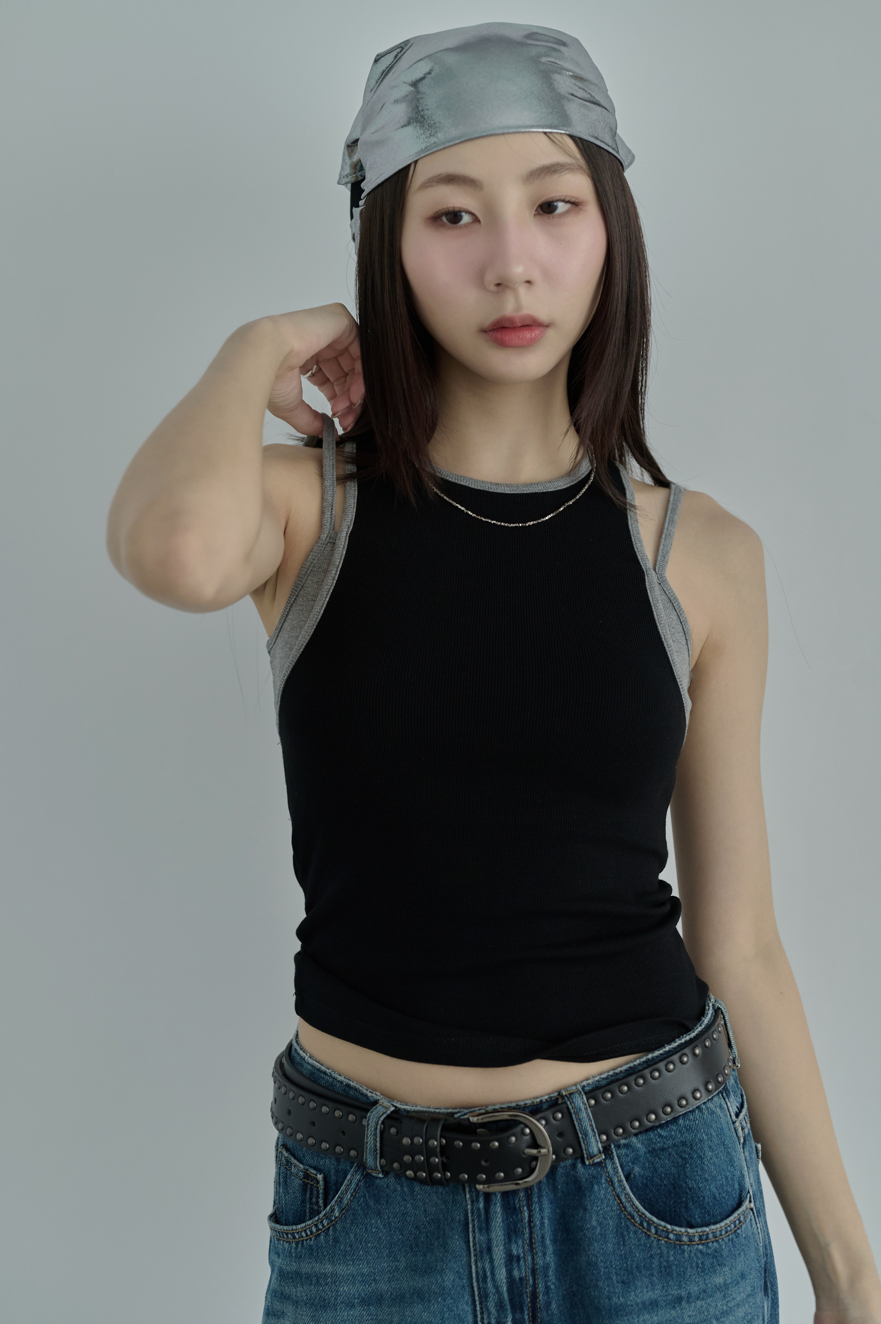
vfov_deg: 39.6
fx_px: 1838
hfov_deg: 27.0
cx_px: 440
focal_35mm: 50
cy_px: 662
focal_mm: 50
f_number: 3.5
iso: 1000
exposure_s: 1/125
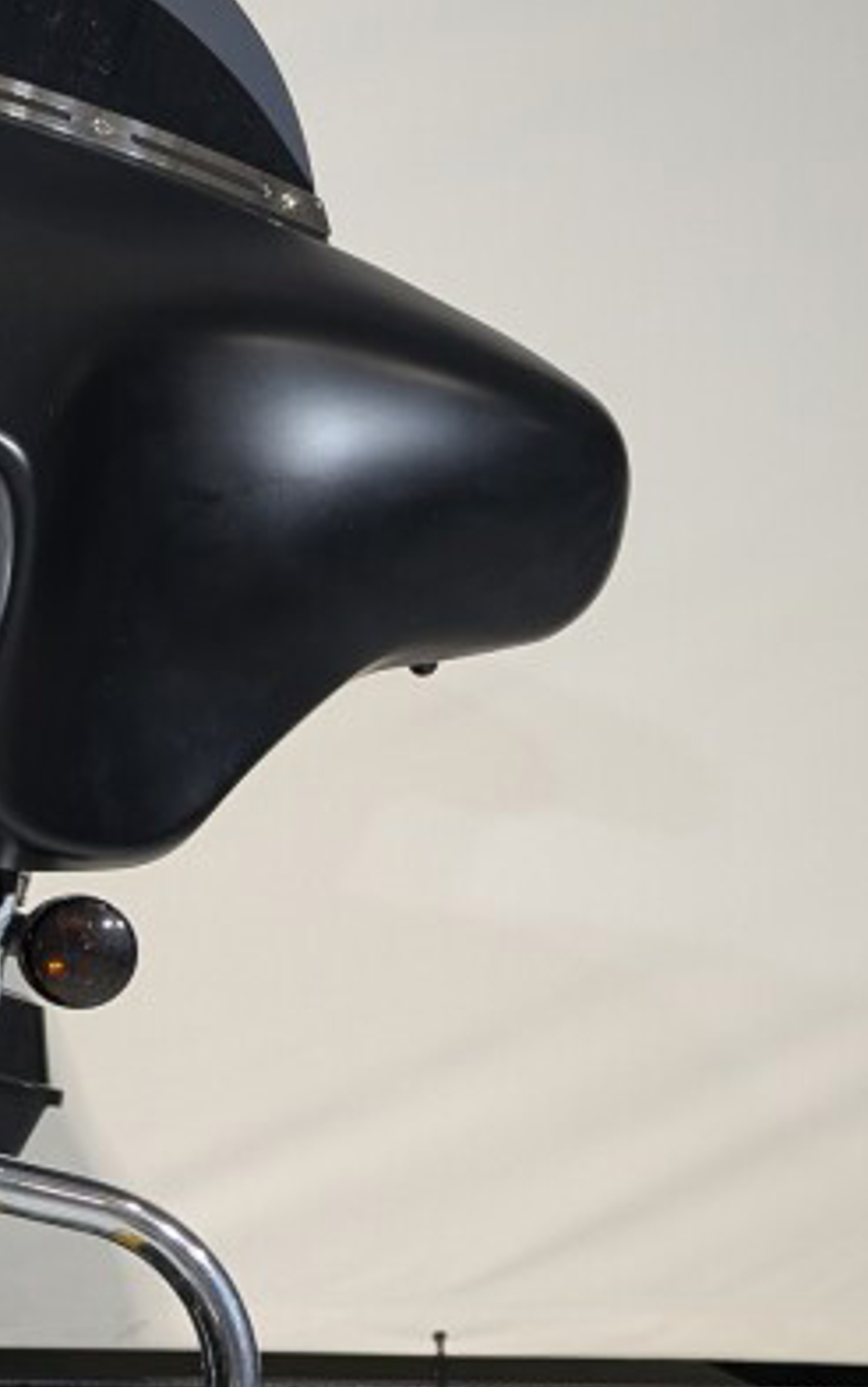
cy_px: 953
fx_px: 2609
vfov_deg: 29.5
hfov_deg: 16.8
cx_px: -503
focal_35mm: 69
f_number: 1.85
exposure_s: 1/120
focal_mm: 6.81
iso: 94
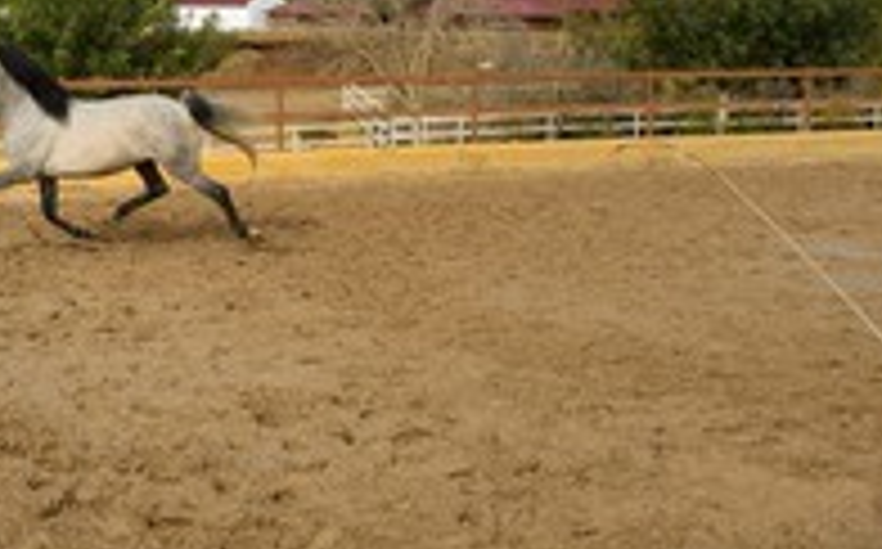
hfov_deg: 29.3
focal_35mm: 70
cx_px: 315
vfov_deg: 18.5
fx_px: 1681
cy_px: 220
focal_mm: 32
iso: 200
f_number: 10
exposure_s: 1/400
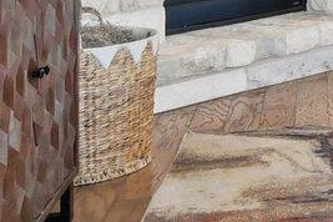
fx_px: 1064
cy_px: -224
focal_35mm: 115
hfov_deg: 12.8
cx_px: 839
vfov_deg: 10.9
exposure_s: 1/8
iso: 400
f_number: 8
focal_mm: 10
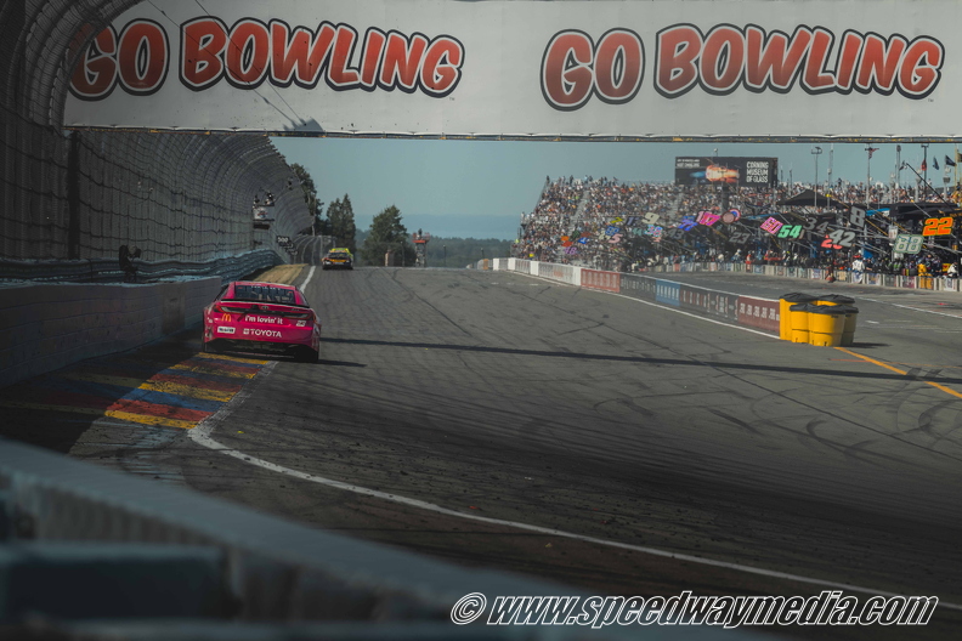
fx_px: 5344
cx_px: 481
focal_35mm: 200
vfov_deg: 6.9
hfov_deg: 10.3
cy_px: 320
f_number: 9
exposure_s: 1/500
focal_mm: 200
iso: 100
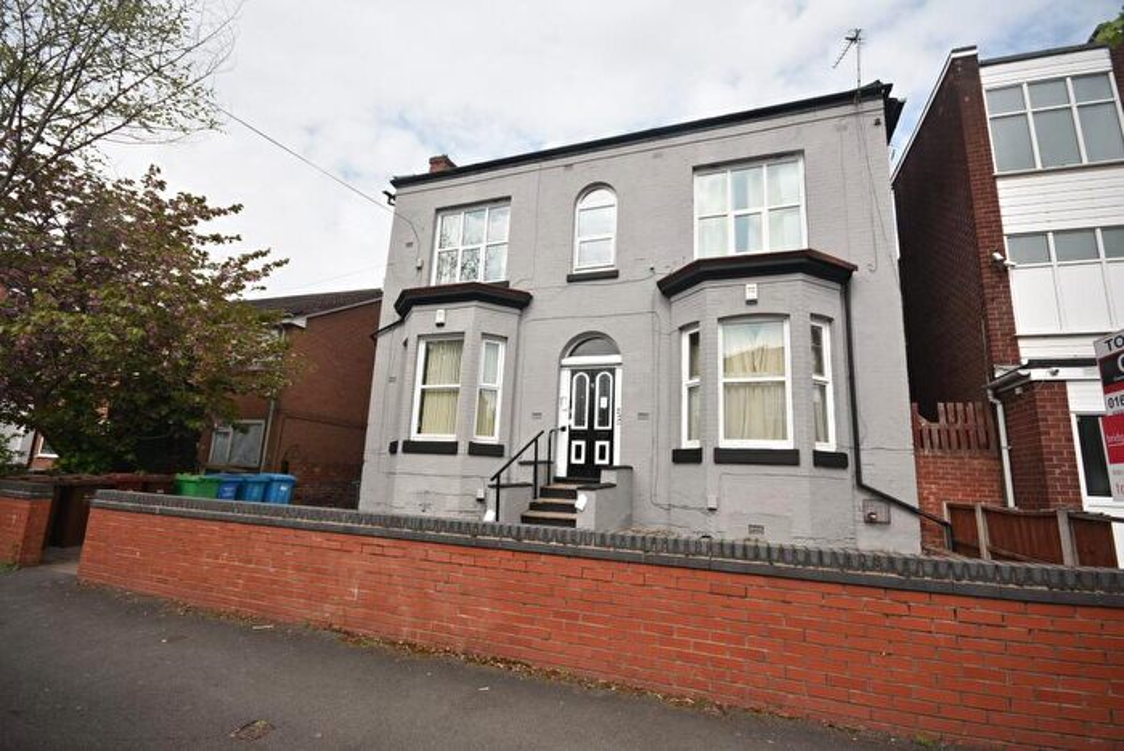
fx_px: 469
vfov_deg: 77.4
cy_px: 376
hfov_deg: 100.3
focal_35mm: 15
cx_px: 562
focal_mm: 10
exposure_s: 1/200
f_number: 7.1
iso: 100
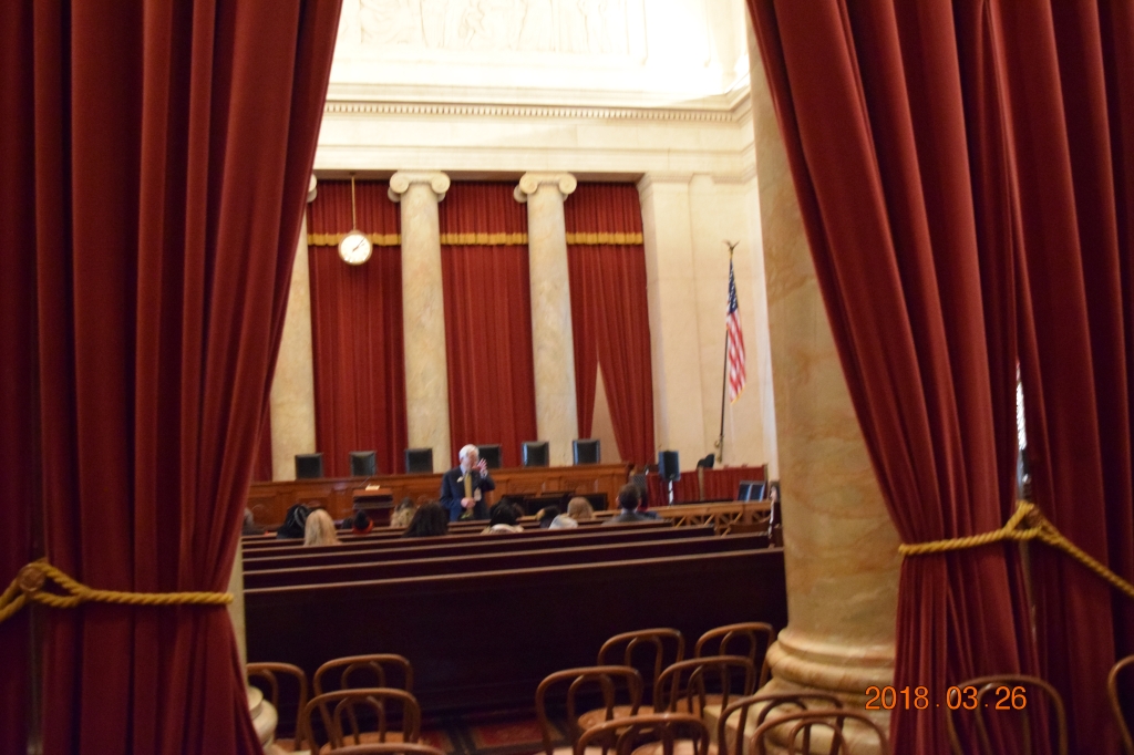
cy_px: 378
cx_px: 567
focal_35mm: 33
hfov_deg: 57.2
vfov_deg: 39.9
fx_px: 1039
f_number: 3.8
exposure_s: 1/40
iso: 6400
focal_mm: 22
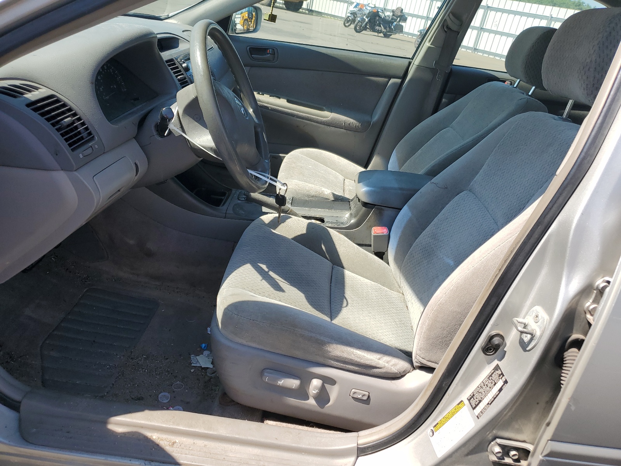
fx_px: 466
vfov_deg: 53.1
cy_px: 233
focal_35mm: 26
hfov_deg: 67.3
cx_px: 310
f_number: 1.5
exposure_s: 1/1250
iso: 50
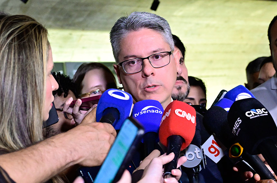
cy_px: 92
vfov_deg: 23.7
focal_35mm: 57
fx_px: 438
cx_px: 138
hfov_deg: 35.1
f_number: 4
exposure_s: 1/200
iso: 4000
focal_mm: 38
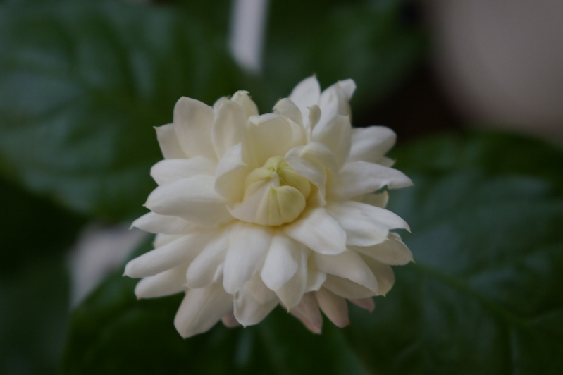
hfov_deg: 24.6
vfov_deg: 16.5
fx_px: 1290
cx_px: 282
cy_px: 188
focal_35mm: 82
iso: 200
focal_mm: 55
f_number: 8
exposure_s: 1/60
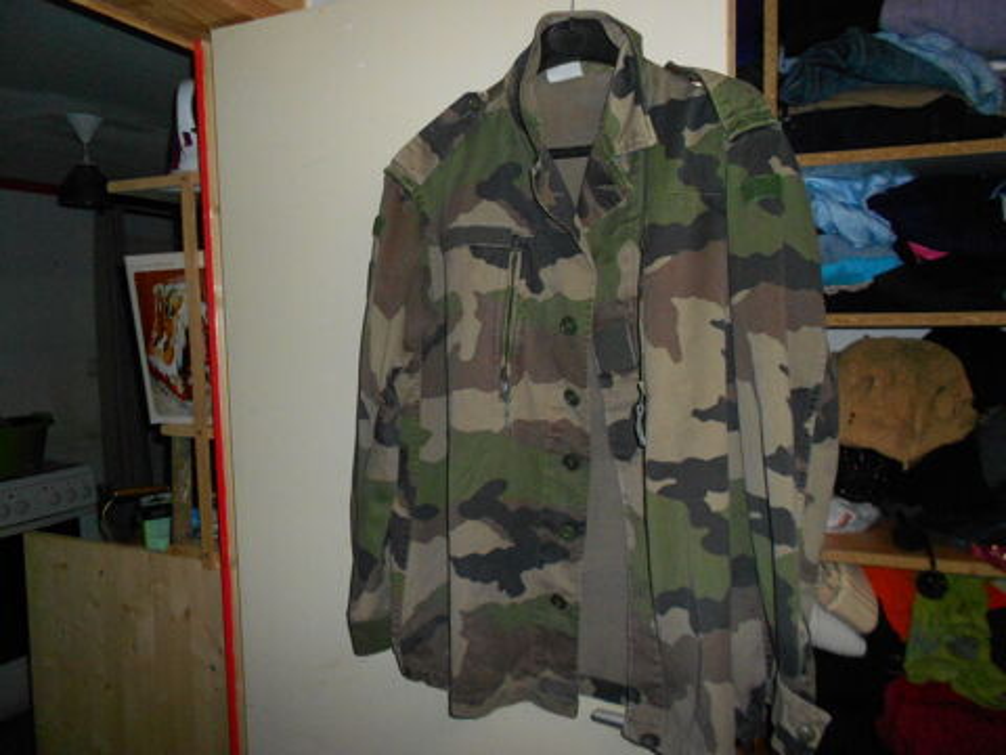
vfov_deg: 53.1
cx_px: 503
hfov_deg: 67.3
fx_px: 756
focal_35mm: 26
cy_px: 378
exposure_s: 1/25
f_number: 8
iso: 400
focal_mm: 4.6
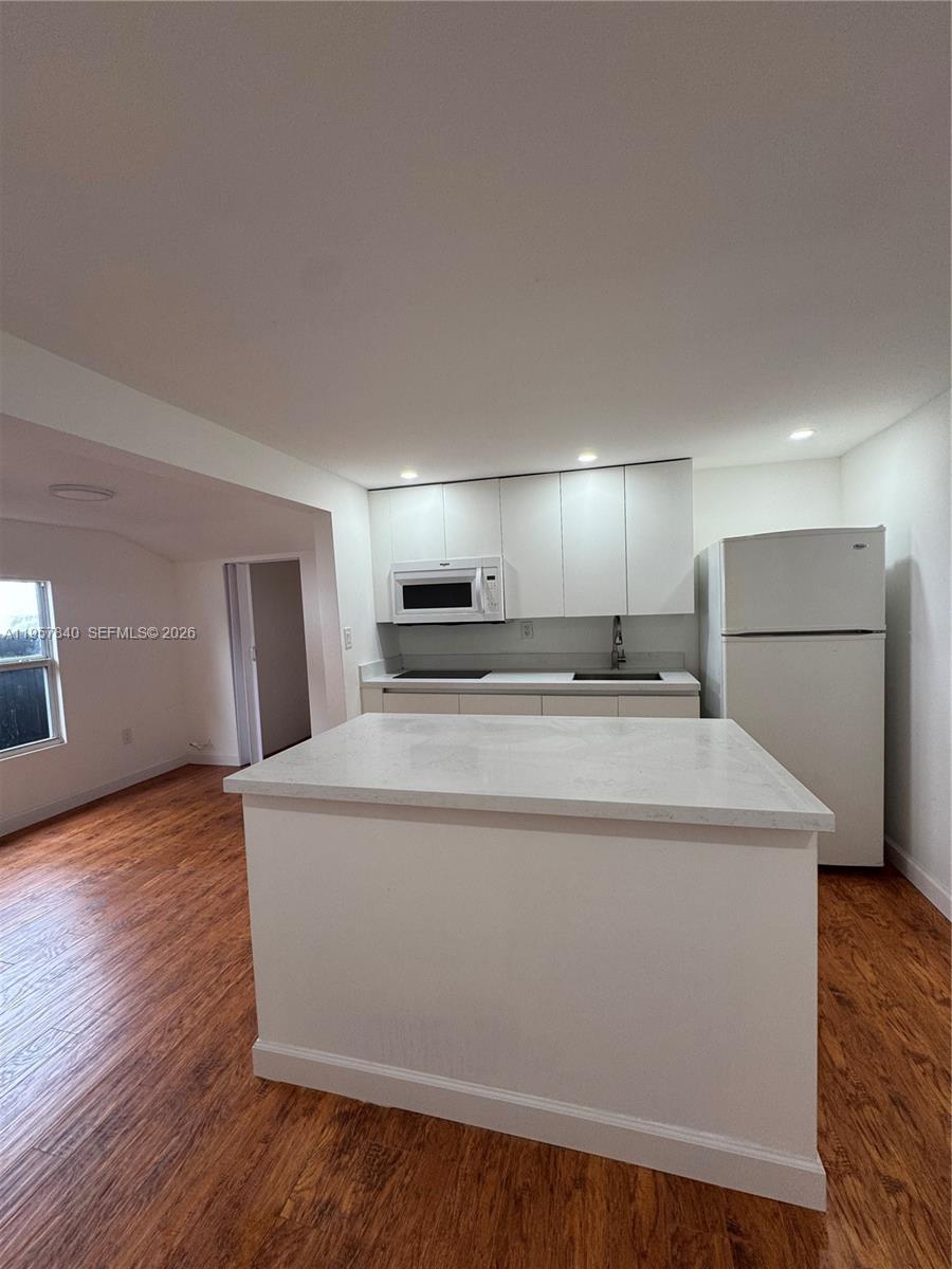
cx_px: 476
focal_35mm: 14
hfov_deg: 85.7
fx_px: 513
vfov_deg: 102.1
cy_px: 634
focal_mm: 2.22
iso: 100
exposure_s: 1/120
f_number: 2.2
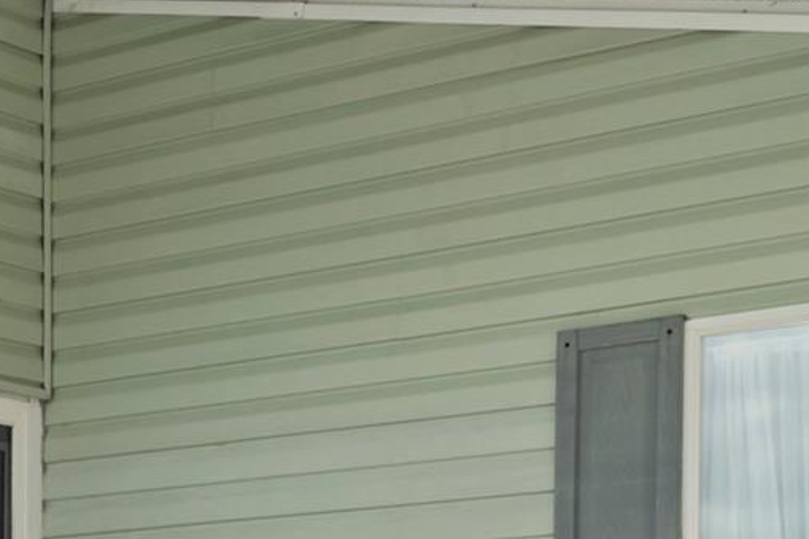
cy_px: 750
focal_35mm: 110
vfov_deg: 12.0
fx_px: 2471
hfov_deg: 17.5
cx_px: -215
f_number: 9
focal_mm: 35
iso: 250
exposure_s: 1/125
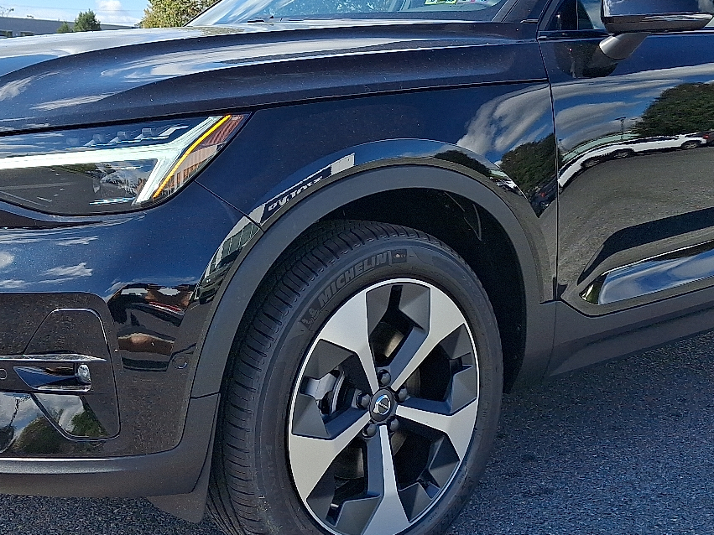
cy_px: 226
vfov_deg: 30.8
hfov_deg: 40.4
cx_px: 351
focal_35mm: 47
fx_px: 969
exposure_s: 1/909
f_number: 1.8
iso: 25
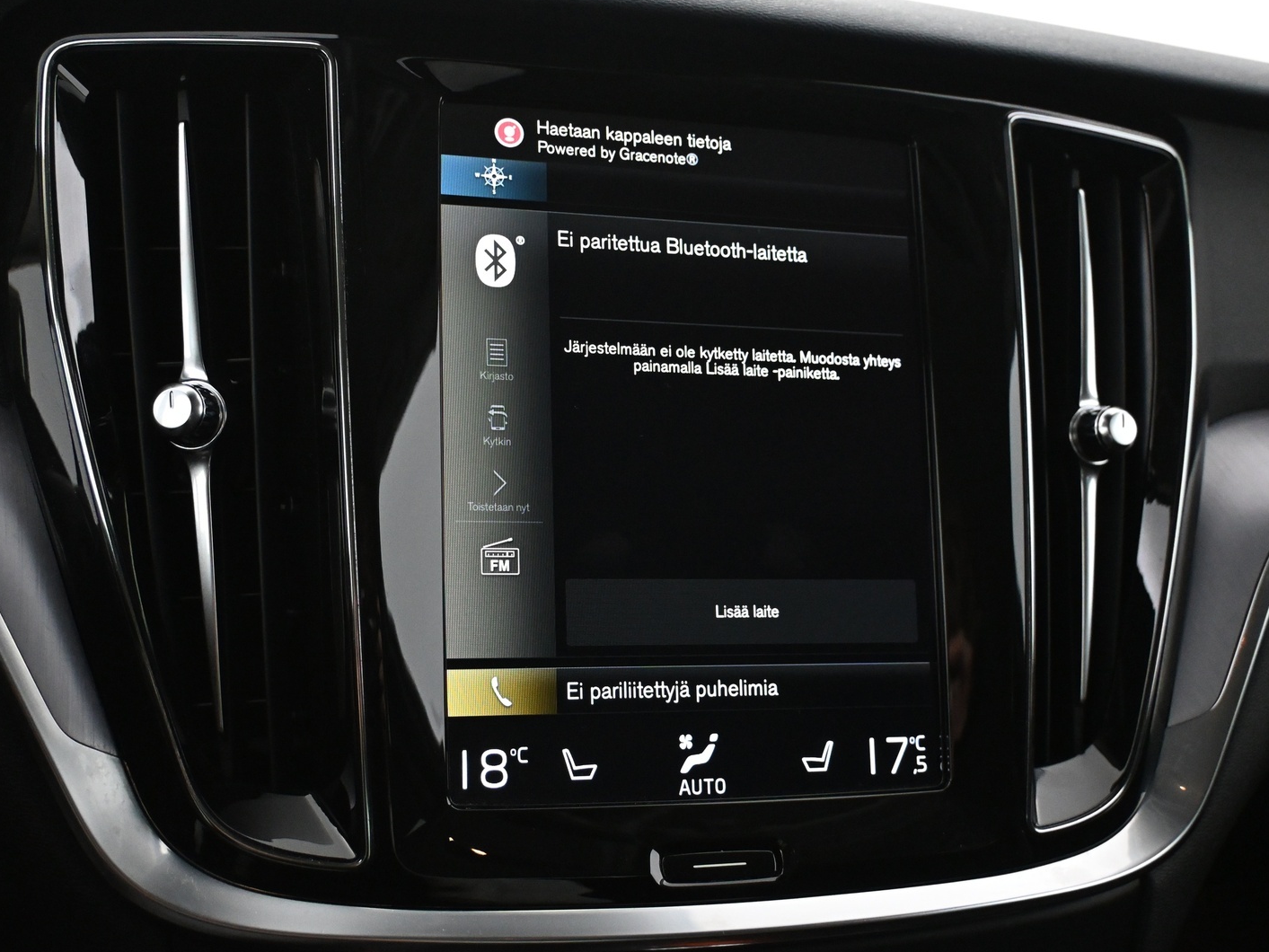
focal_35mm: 43
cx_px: 607
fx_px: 1576
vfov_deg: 33.6
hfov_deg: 43.8
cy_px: 480
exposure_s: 1/40
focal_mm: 26
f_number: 4.5
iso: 4000
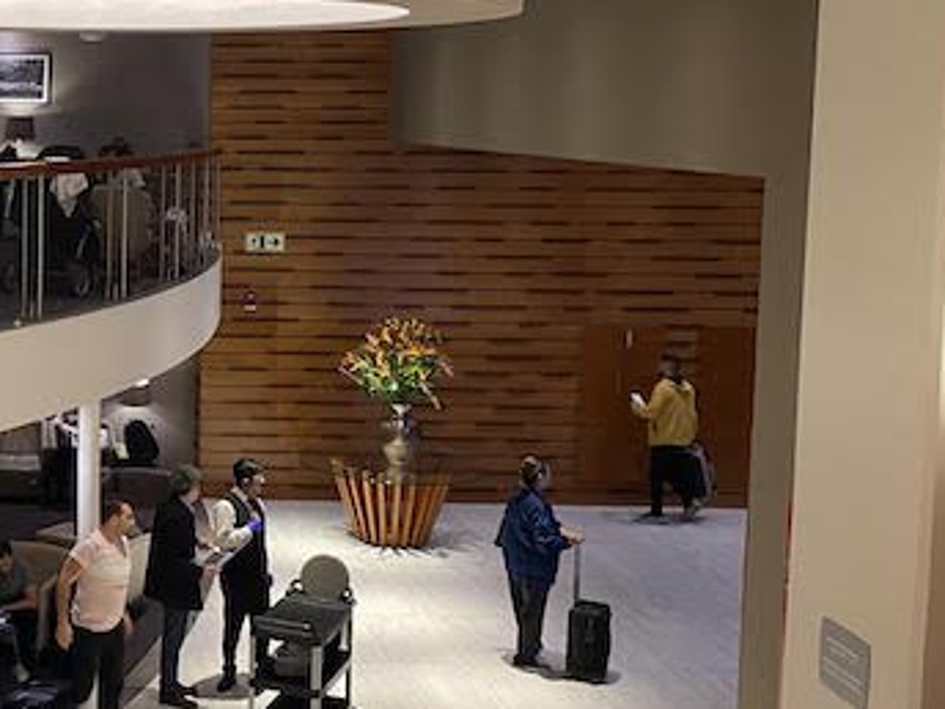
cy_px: 239
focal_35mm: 58
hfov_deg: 30.1
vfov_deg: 25.1
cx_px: -74
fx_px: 1583
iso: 200
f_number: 1.8
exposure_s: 1/60
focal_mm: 4.25
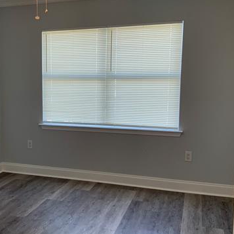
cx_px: 58
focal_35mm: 46
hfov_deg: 35.9
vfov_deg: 36.8
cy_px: 122
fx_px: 352
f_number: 1.8
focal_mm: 3
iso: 40
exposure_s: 1/120
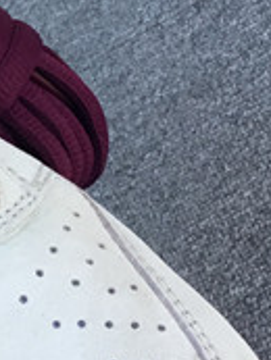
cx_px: -186
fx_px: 1679
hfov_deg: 8.9
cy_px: 153
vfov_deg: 12.3
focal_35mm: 161
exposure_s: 1/100
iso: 25
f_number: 2.4
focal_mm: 3.3
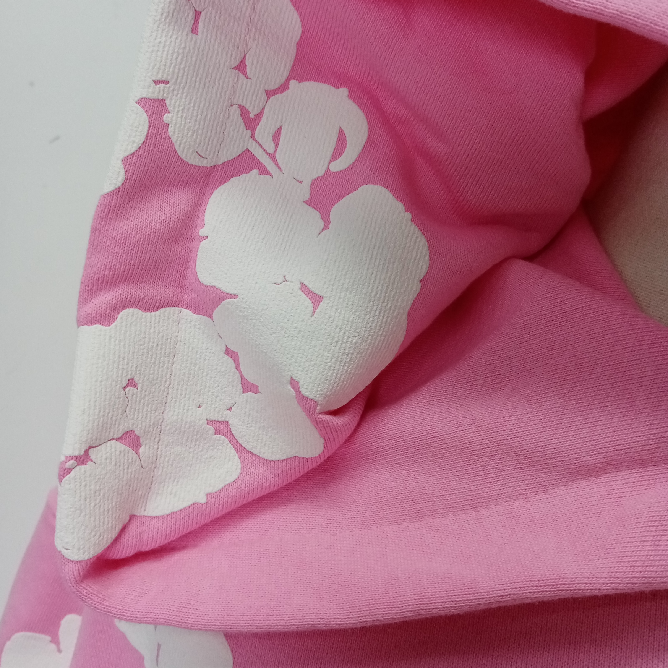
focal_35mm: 31
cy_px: 297
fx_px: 677
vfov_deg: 52.4
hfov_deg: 52.5
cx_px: 330
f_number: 1.8
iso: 128
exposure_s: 1/100
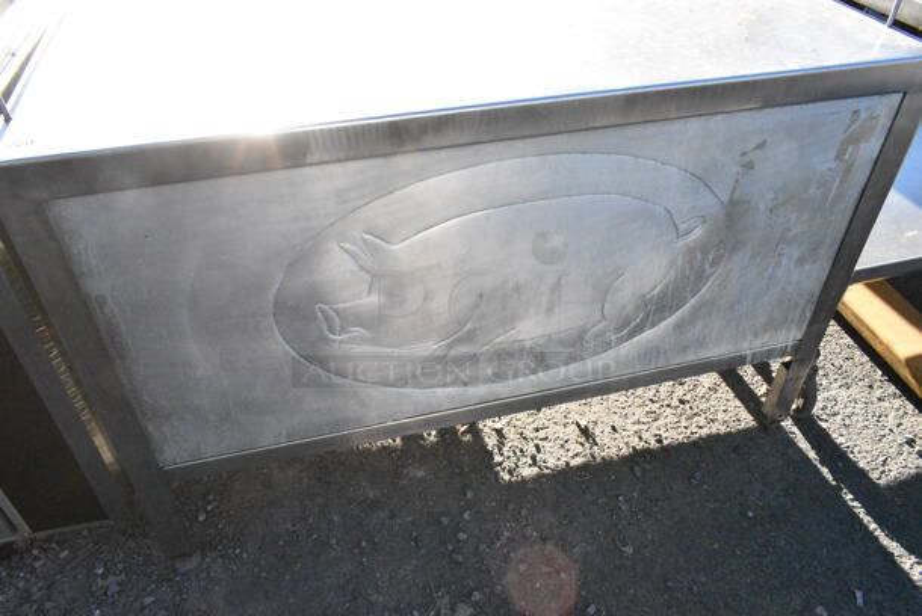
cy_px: 308
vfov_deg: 48.0
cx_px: 461
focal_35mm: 27
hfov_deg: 67.3
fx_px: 692
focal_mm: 18
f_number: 18
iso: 6400
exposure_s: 1/1000
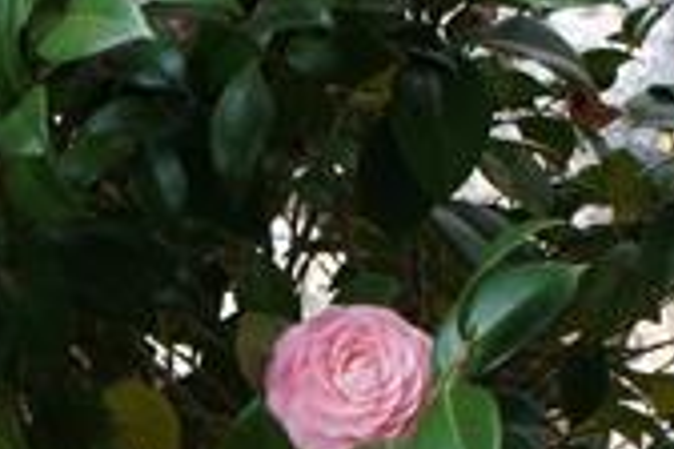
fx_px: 2134
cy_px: 842
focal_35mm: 114
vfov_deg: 11.1
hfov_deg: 17.1
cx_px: -160
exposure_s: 1/80
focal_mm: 20
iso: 200
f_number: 5.6
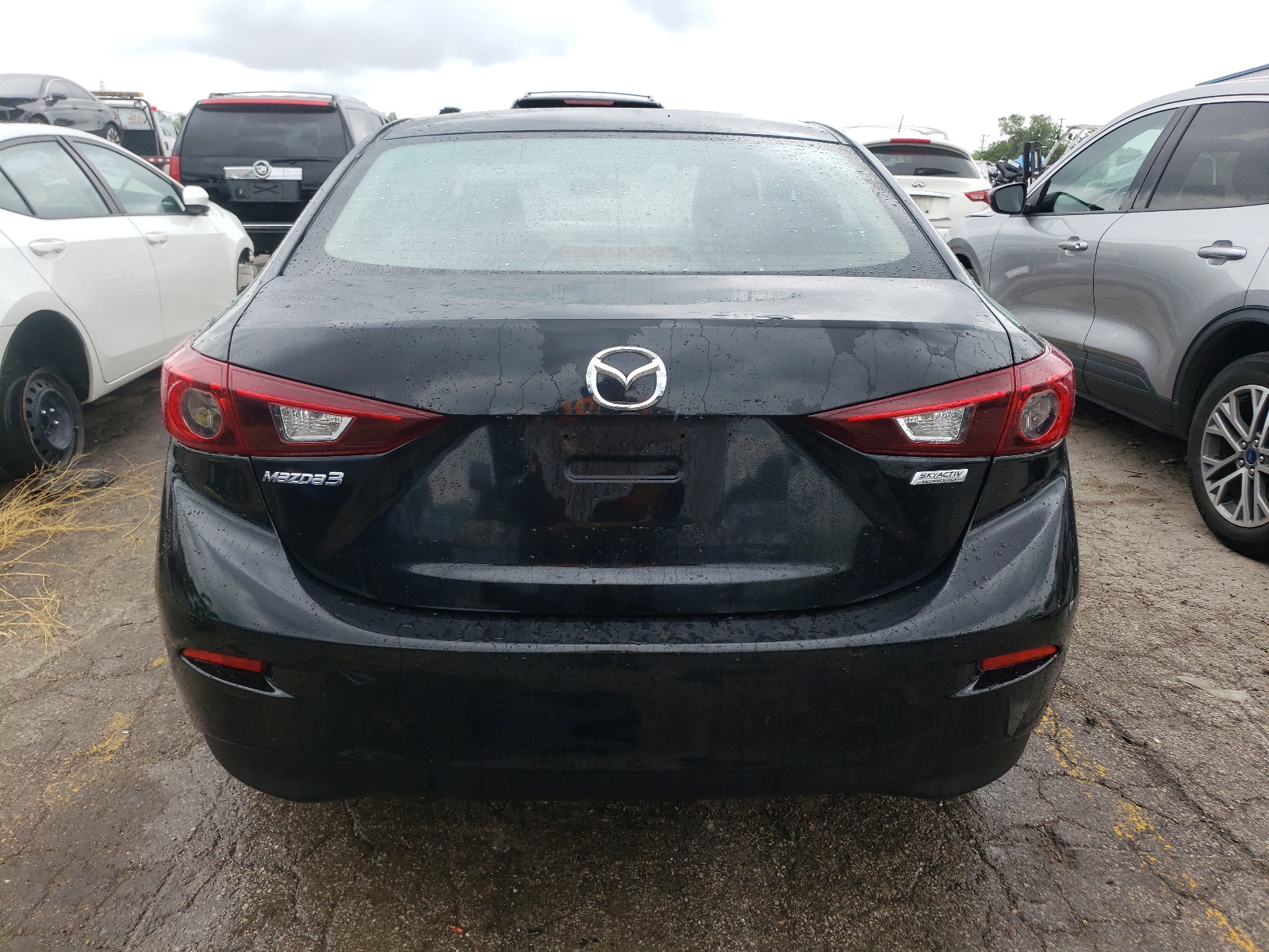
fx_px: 953
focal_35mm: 26
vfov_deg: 53.1
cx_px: 634
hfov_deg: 67.3
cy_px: 476
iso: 50
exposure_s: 1/625
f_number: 1.5
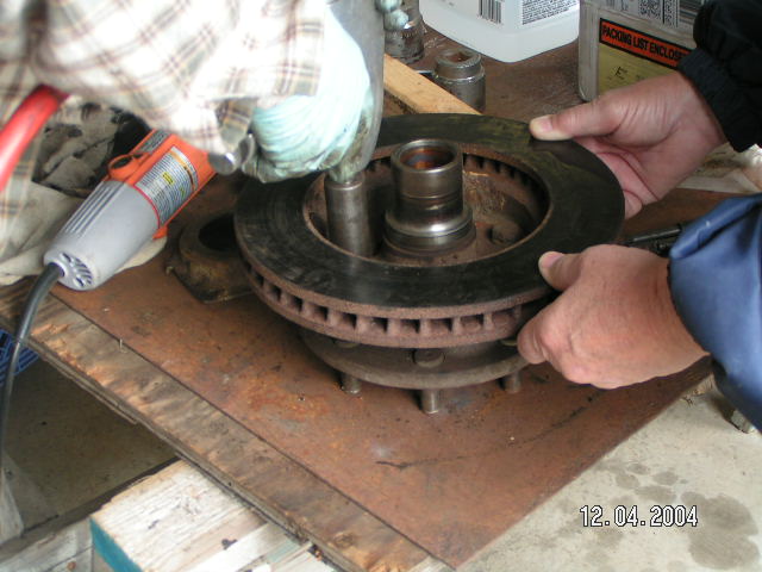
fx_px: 1387
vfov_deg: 23.3
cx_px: 381
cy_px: 286
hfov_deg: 30.7
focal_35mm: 63
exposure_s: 1/80
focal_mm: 9.7
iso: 50
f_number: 3.5
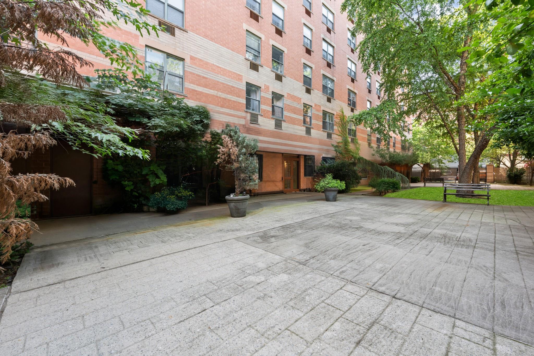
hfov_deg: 104.3
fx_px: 208
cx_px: 267
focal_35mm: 14
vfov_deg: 81.2
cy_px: 178
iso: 400
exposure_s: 1/20
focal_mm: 14
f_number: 10
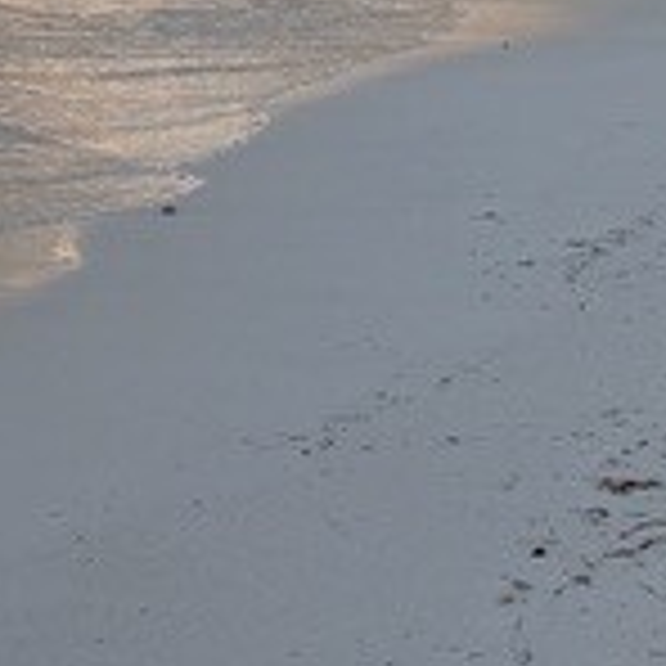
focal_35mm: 147
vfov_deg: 11.4
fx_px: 3200
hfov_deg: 11.9
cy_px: -333
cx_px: 212
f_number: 1.78
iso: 80
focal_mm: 6.76
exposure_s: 1/979
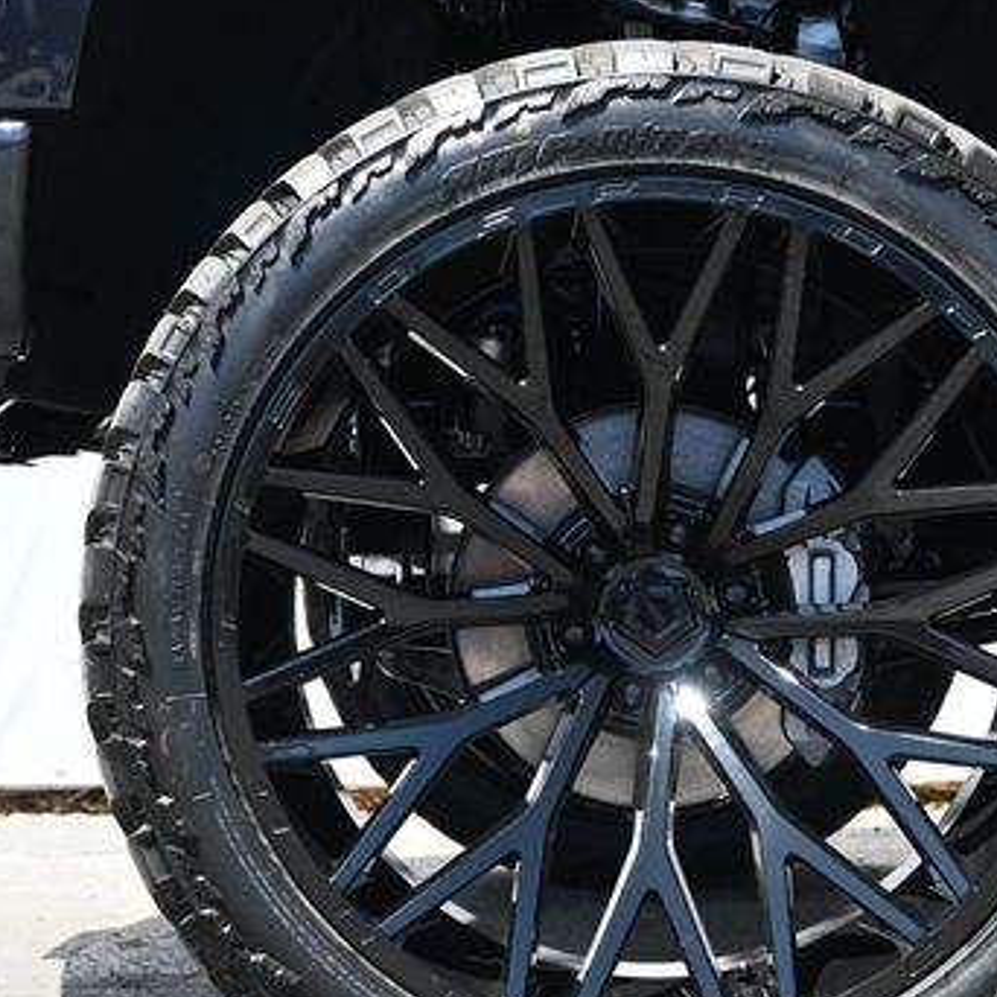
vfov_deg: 17.8
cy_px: 609
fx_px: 3187
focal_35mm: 98
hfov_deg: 17.7
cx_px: 685
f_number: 5.6
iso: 360
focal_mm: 41
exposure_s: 1/250
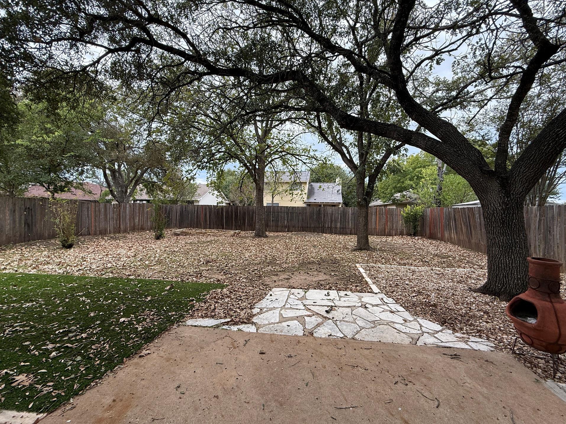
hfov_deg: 98.1
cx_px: 294
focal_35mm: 15
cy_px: 202
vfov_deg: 81.7
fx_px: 245
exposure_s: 1/405
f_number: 2.2
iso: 64
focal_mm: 2.22
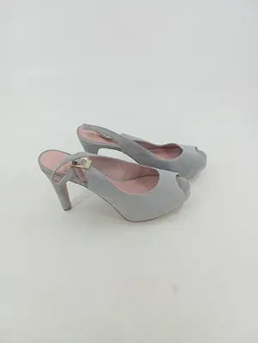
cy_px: 172
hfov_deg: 49.9
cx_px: 129
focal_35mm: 28
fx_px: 277
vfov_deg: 63.4
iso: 75
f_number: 1.8
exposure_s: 1/100
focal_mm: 4.22
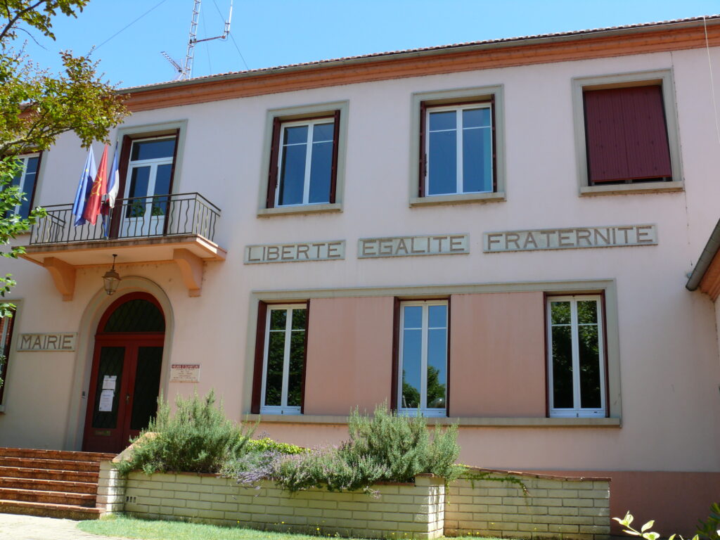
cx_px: 360
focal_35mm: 35
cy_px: 270
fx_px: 728
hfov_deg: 52.6
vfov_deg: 40.7
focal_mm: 7.4
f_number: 5
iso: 100
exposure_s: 1/250
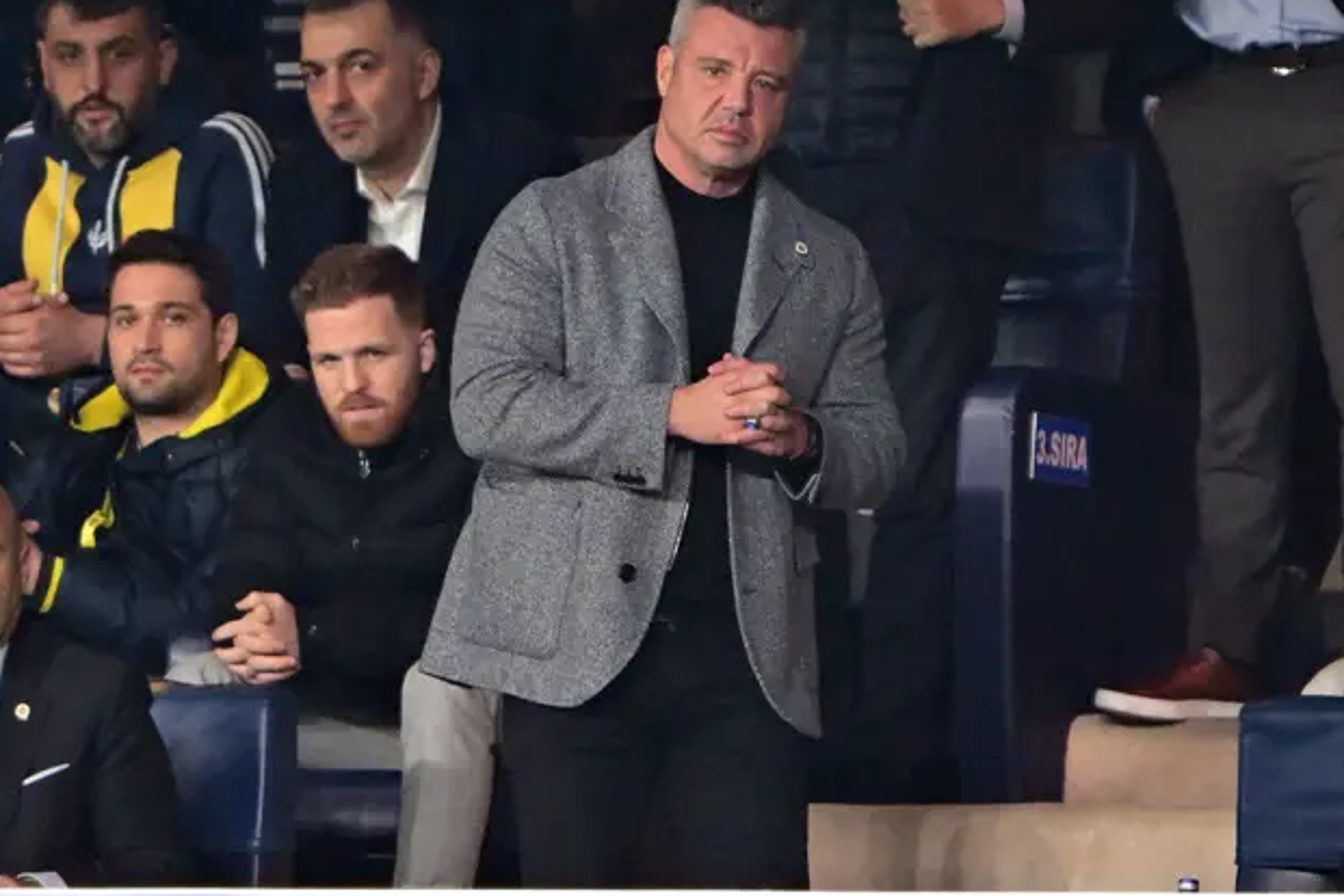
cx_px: 792
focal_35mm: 1191
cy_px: 521
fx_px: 44461
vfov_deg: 1.2
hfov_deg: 1.7
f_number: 4
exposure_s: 1/250
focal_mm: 560
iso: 2000
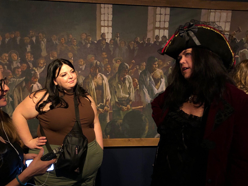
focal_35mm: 36
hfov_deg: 51.3
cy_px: 94
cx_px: 114
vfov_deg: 39.7
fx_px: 258
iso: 100
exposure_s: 1/10
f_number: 1.8
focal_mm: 3.99
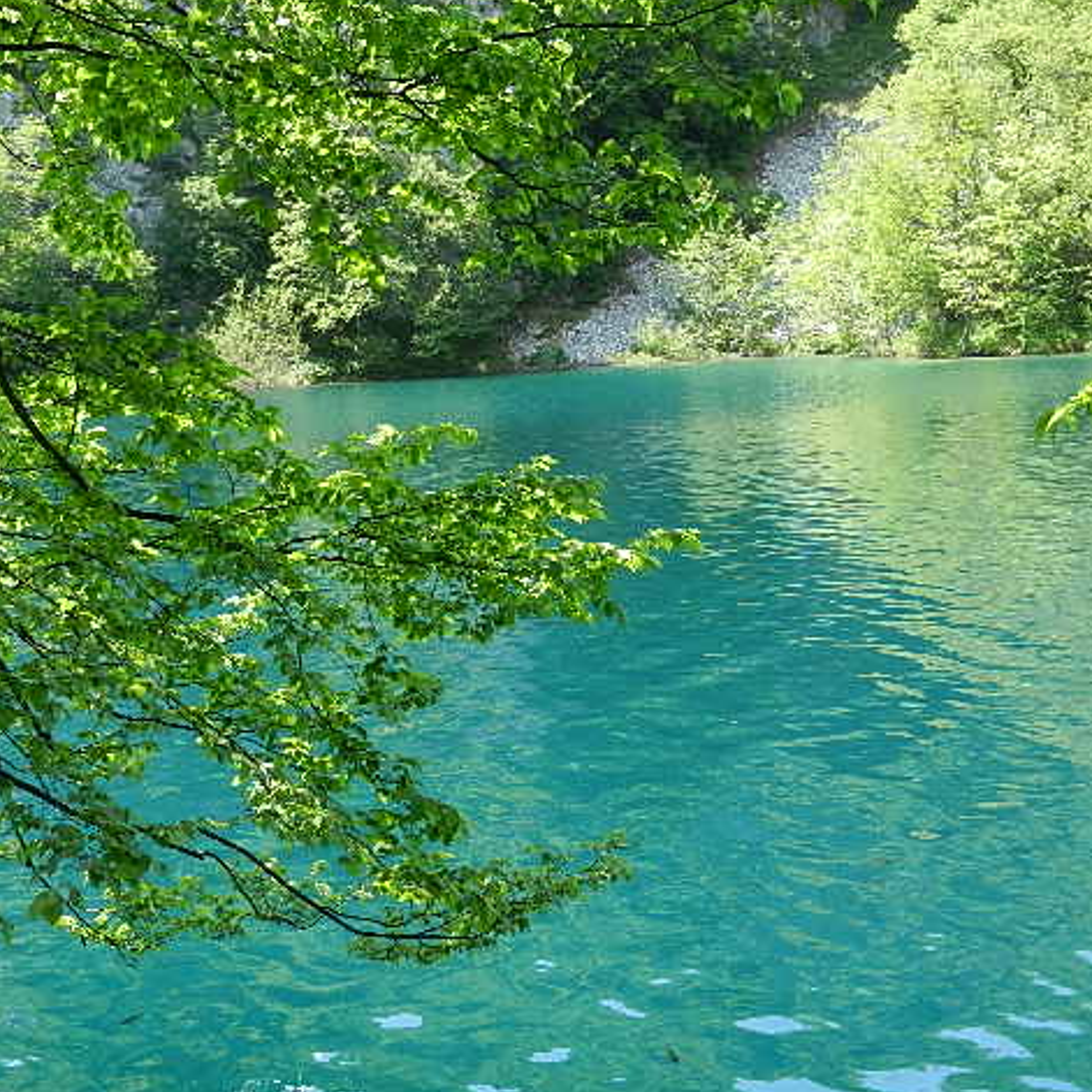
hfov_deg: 31.6
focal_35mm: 54
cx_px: 515
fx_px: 1927
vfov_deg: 31.6
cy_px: 543
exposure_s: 1/200
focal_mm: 8.2
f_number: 4.2
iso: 160
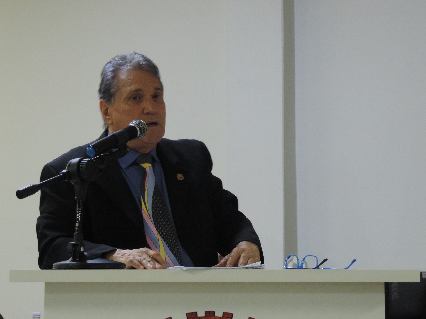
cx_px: 213
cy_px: 160
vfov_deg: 11.0
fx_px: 1661
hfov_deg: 14.6
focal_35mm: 135
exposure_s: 1/15
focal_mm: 24
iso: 800
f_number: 4.3
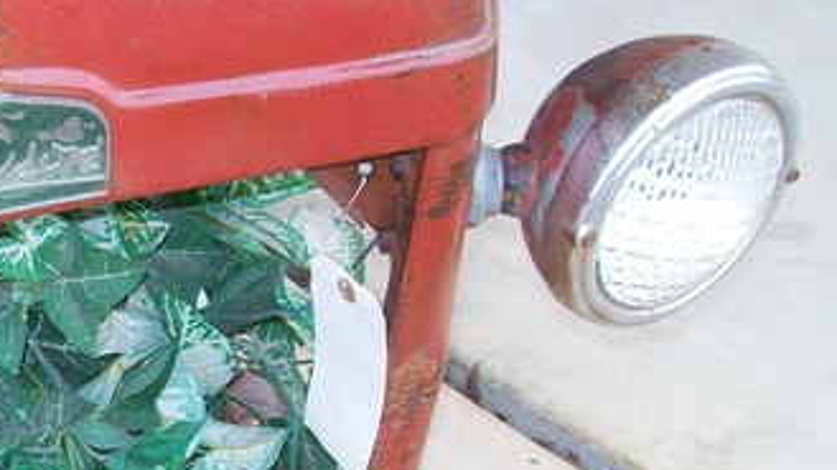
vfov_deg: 14.6
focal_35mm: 82
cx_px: -18
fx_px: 1820
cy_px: 429
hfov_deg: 24.6
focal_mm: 6
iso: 64
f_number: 2.7
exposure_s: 1/160
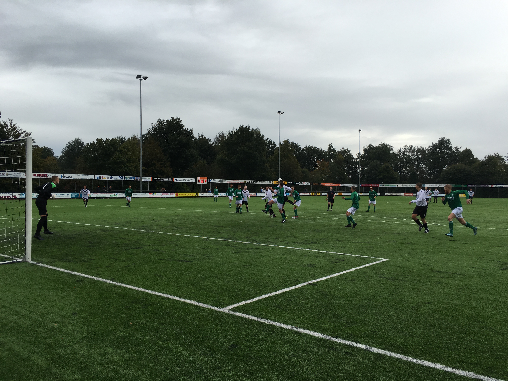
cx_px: 254
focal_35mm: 29
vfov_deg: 48.2
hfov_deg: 61.7
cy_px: 190
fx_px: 426
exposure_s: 1/569
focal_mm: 4.15
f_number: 2.2
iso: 25
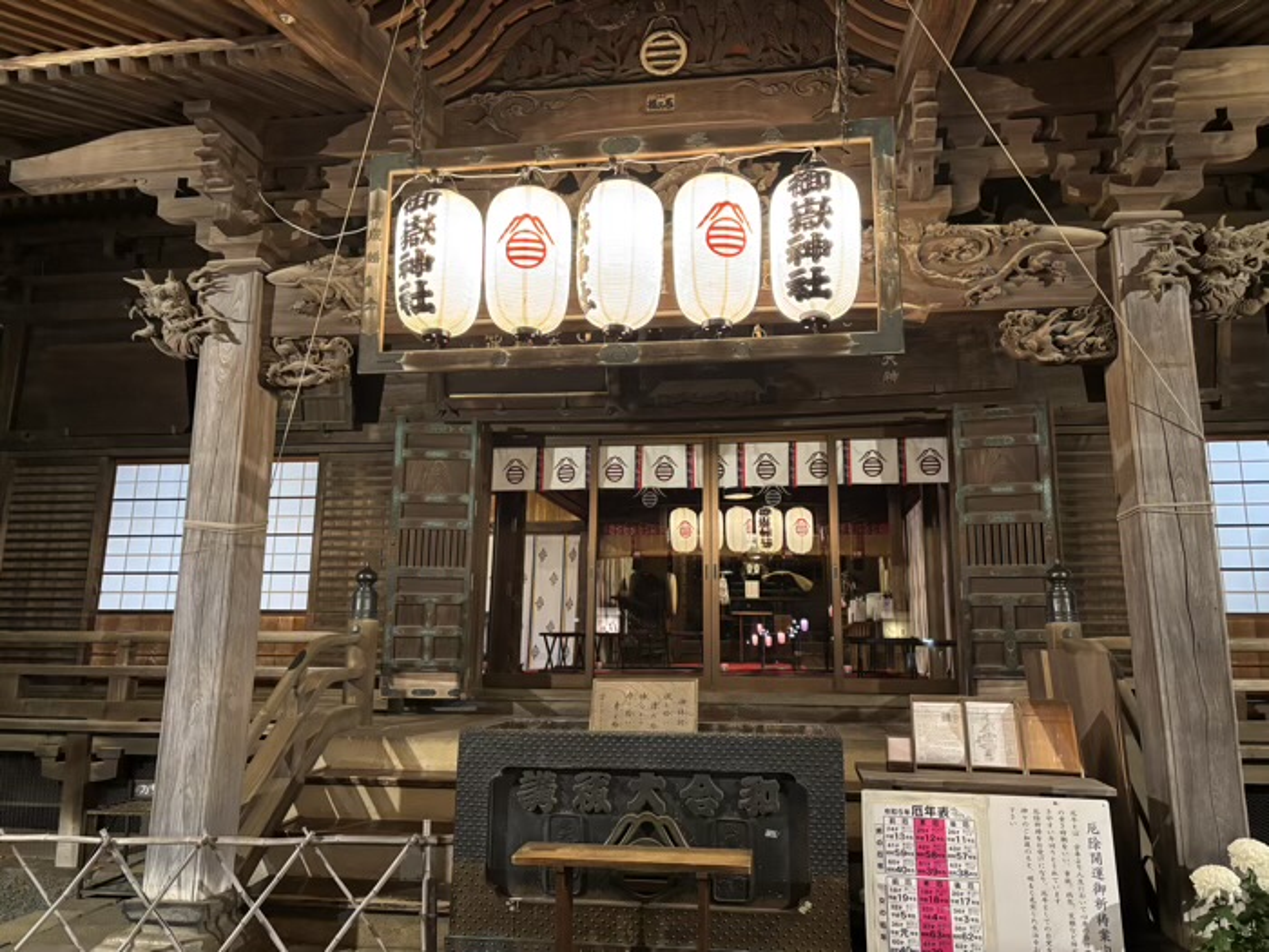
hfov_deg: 67.3
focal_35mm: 26
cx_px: 634
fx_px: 953
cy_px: 476
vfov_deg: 53.1
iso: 500
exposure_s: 1/33
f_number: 1.6
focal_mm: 5.96
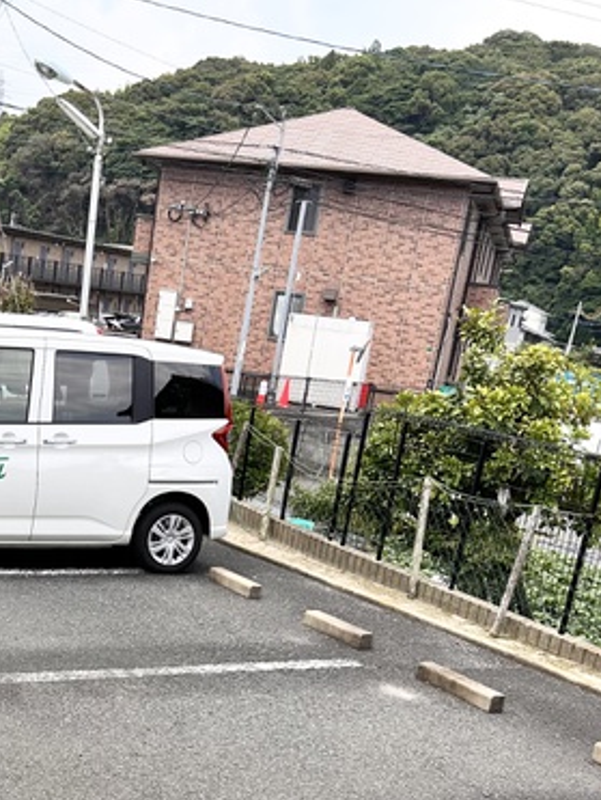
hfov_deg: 28.8
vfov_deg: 37.0
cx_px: 83
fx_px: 1132
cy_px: 684
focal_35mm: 49
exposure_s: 1/1159
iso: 50
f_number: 1.5
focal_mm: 5.7
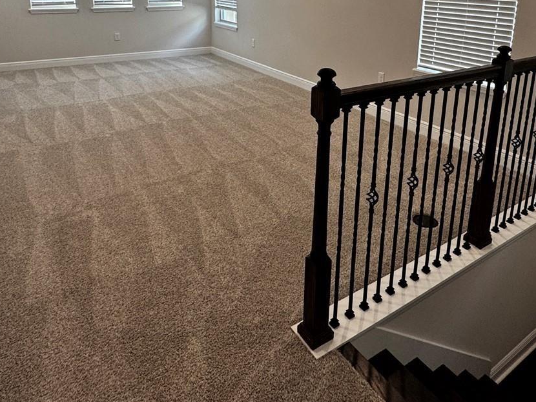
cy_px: 76
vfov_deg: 48.2
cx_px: 290
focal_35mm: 27
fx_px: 418
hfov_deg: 65.2
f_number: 2.2
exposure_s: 1/120
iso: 125
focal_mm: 2.22
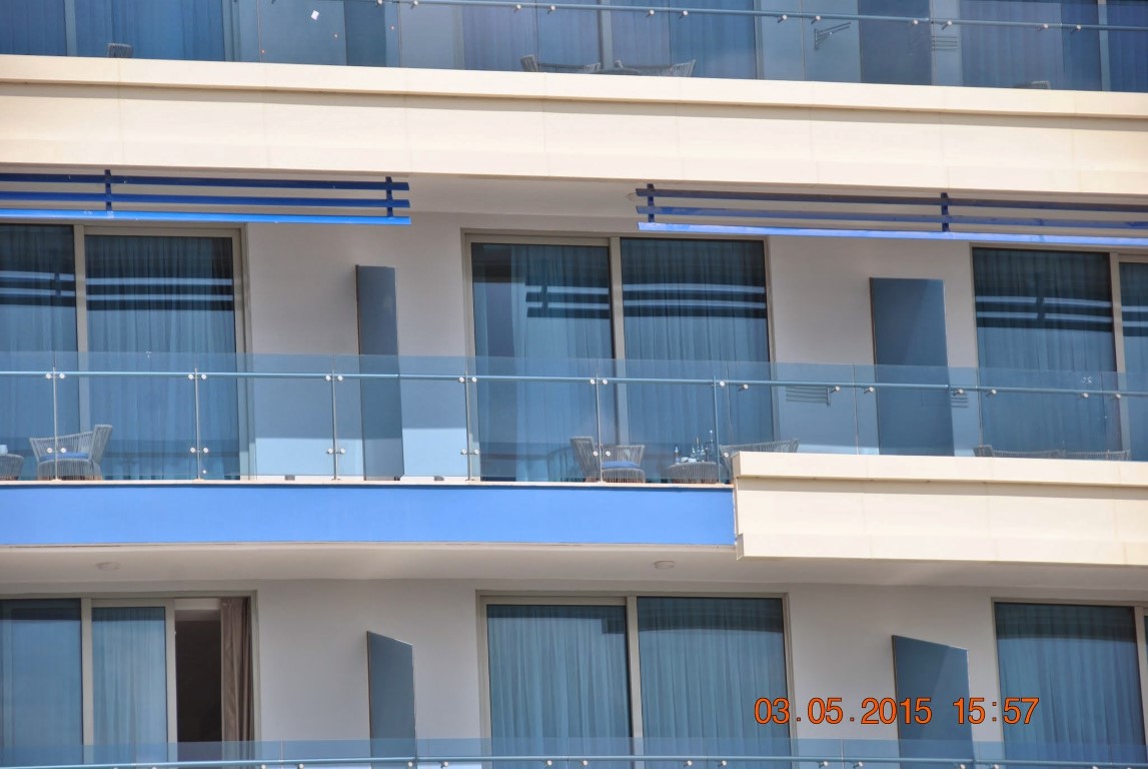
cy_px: 384
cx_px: 574
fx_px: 5364
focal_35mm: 168
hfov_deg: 12.2
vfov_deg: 8.2
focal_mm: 112
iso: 100
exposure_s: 1/640
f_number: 6.3
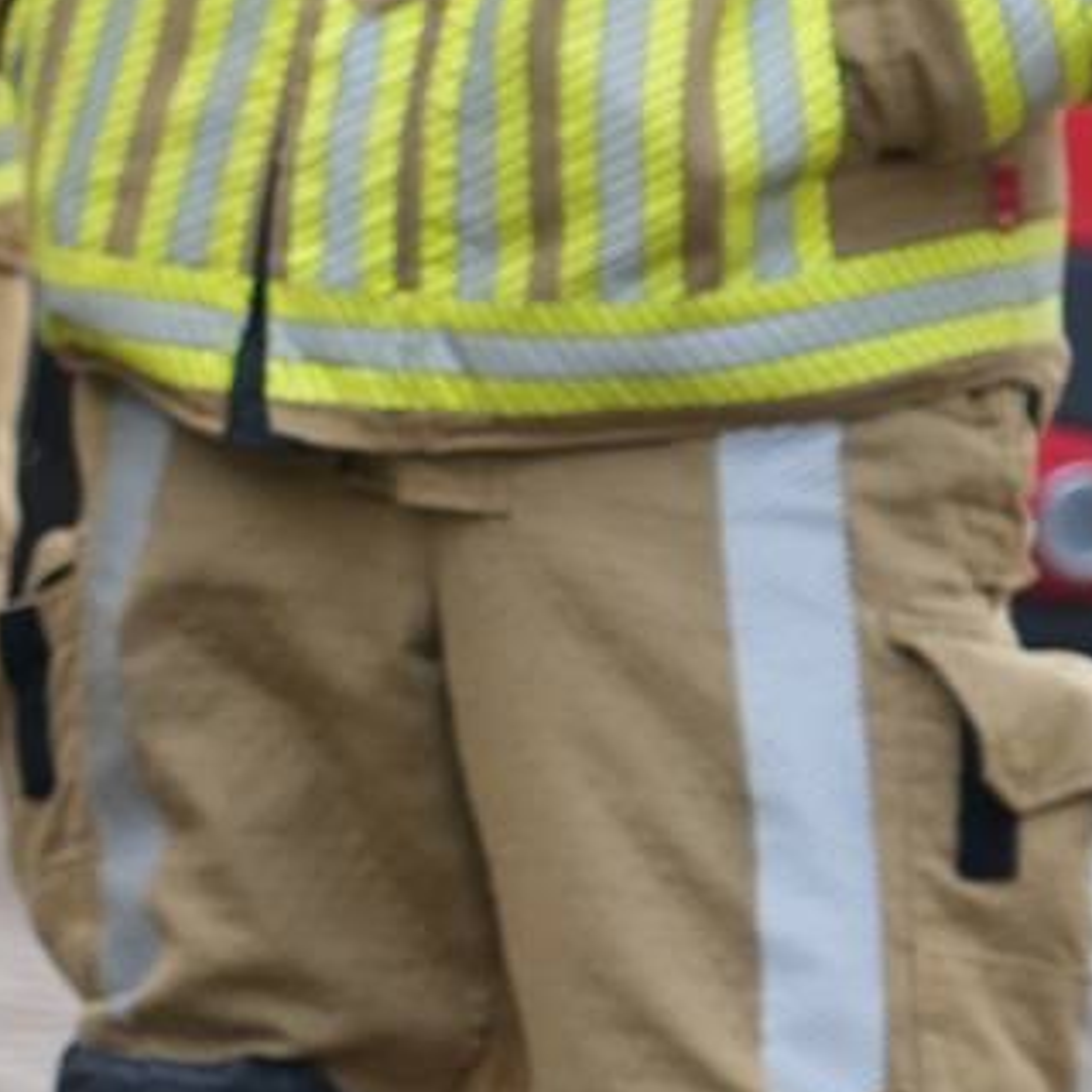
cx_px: -1301
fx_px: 12242
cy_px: 1451
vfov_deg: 5.1
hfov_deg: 5.0
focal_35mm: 343
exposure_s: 1/250
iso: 500
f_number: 5
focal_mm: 67
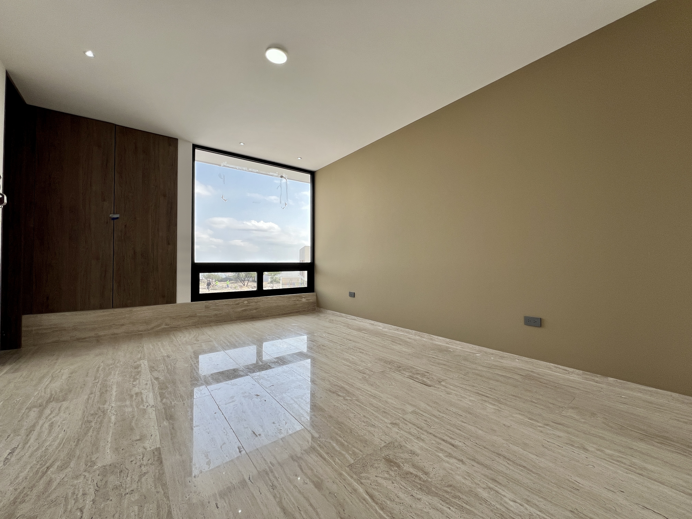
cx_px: 346
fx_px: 260
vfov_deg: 89.9
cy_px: 260
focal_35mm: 13
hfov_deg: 106.2
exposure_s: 1/407
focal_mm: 1.57
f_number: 1.8
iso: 32
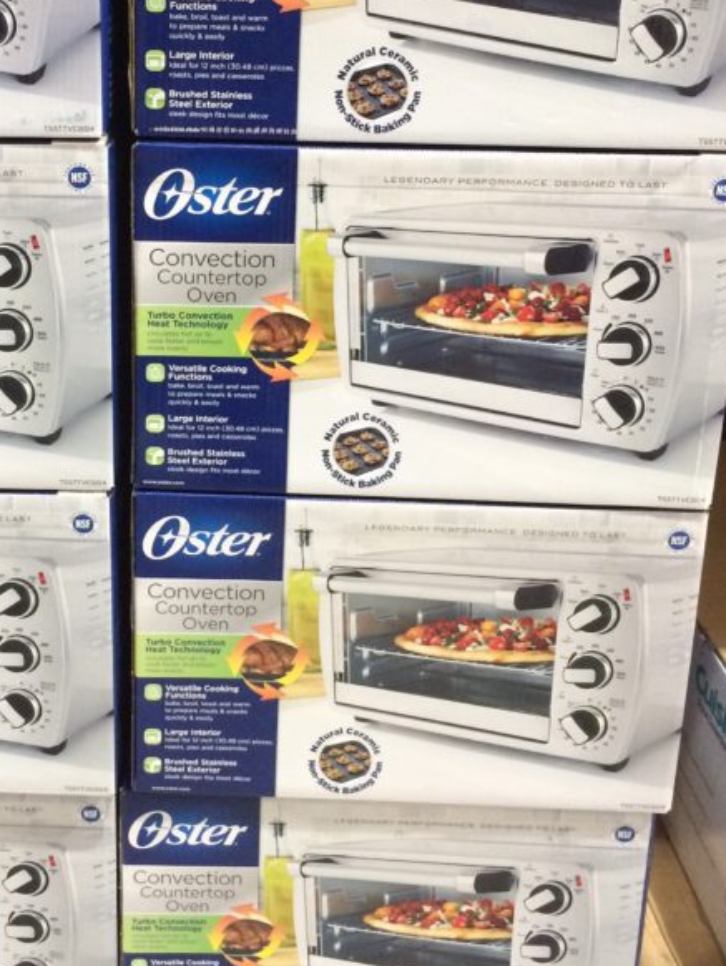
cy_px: 322
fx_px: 1425
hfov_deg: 28.3
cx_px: 204
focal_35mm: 51
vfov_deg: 37.1
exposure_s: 1/30
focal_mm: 4.15
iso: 200
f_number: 2.2
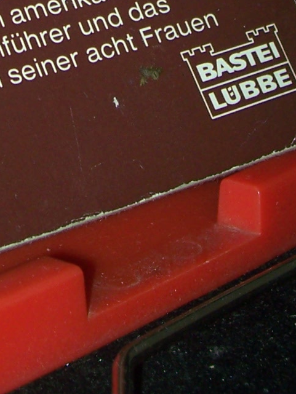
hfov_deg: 9.7
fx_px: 1721
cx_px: -80
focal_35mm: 151
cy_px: -243
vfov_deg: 12.3
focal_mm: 7
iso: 80
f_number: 2.8
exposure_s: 1/60
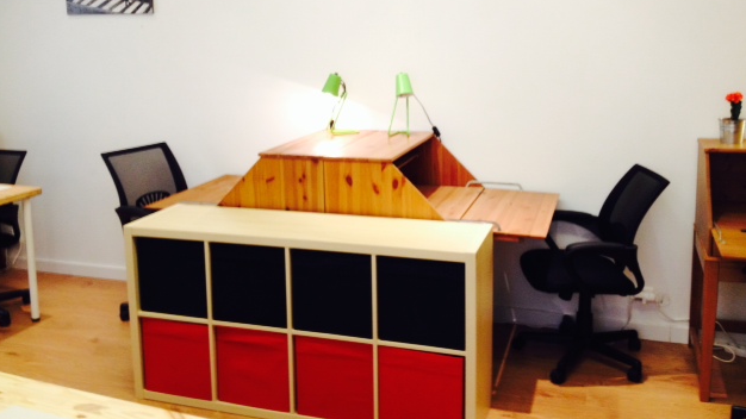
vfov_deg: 30.3
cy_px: 154
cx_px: 369
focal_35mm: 39
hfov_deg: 51.6
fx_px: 771
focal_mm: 4.28
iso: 100
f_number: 2.4
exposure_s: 1/20
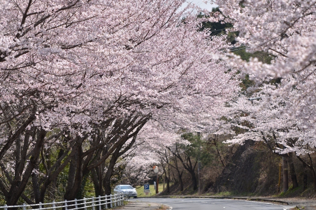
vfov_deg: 7.3
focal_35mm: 188
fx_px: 1643
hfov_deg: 11.0
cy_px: 105
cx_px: 158
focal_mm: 125
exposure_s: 1/2500
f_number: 2.8
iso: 125
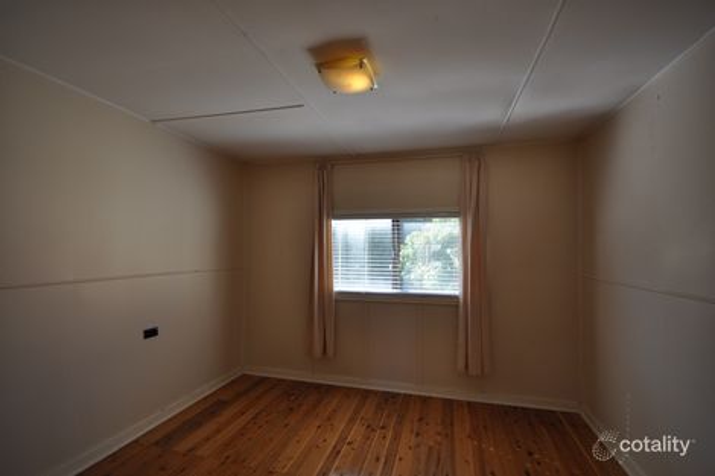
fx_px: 298
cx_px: 358
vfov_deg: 77.3
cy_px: 238
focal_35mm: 15
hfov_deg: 100.4
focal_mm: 10
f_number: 5.6
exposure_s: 1/125
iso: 400
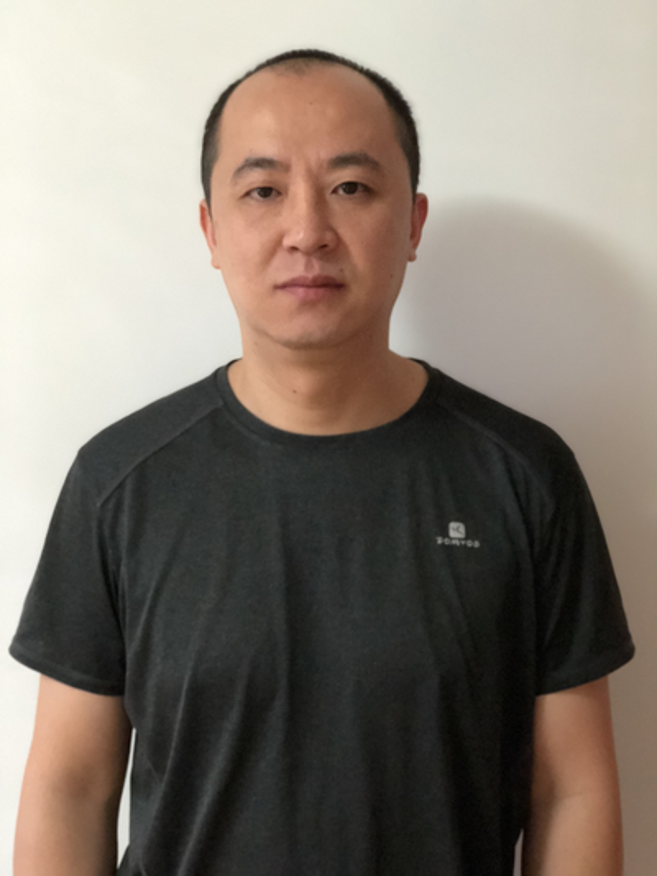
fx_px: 1442
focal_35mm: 57
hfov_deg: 25.7
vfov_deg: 33.8
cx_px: 328
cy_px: 438
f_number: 2.8
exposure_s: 1/60
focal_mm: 6.6
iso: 1250
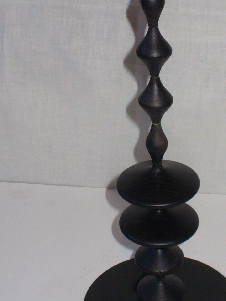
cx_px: 166
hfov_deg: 19.5
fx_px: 653
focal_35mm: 75
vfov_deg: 26.0
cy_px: 127
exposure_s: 1/30
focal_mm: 6.1
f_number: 2.8
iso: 100
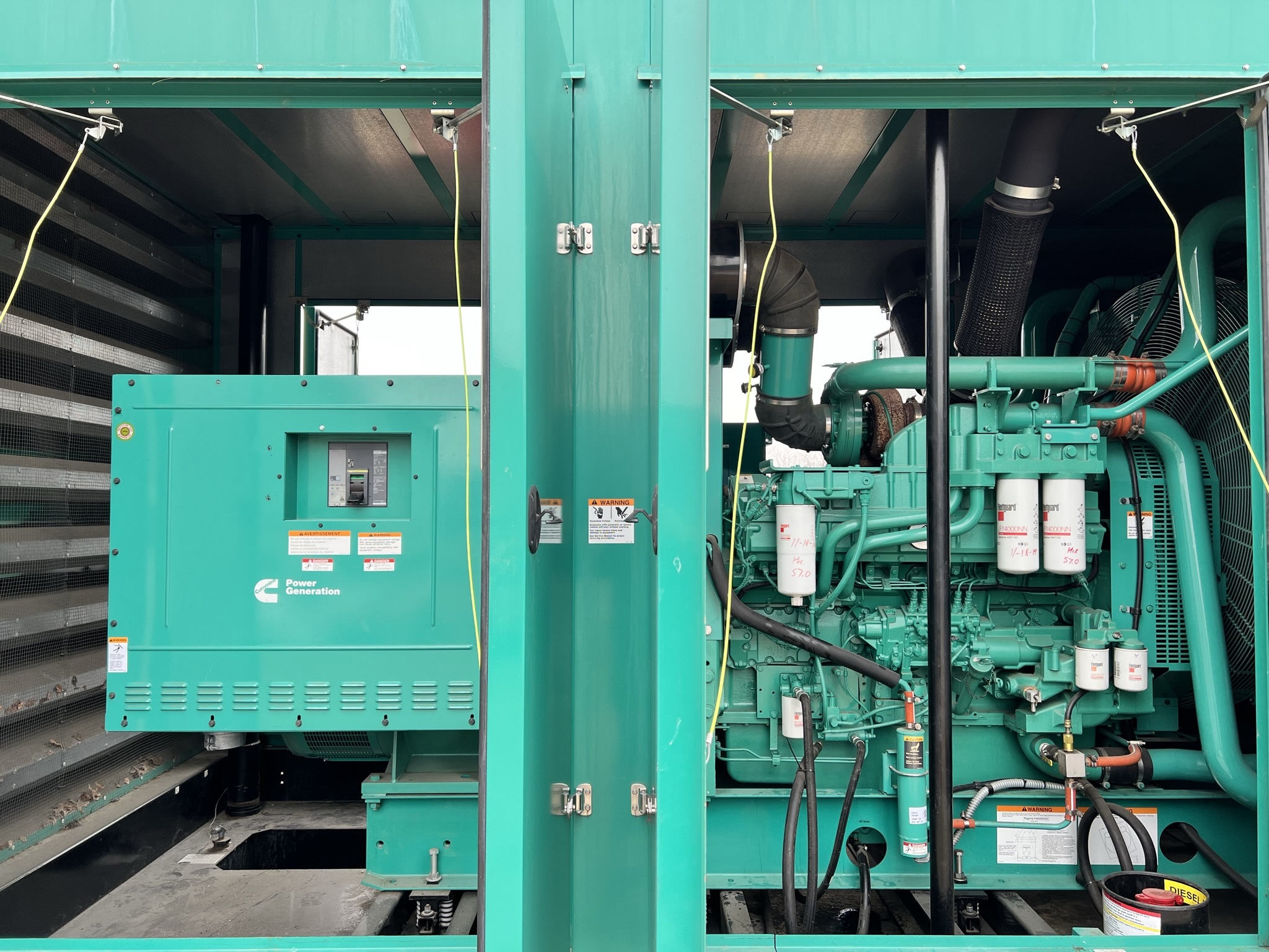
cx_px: 634
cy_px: 476
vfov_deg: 53.1
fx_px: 953
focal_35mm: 26
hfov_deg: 67.3
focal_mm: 5.7
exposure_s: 1/291
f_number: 1.5
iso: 40
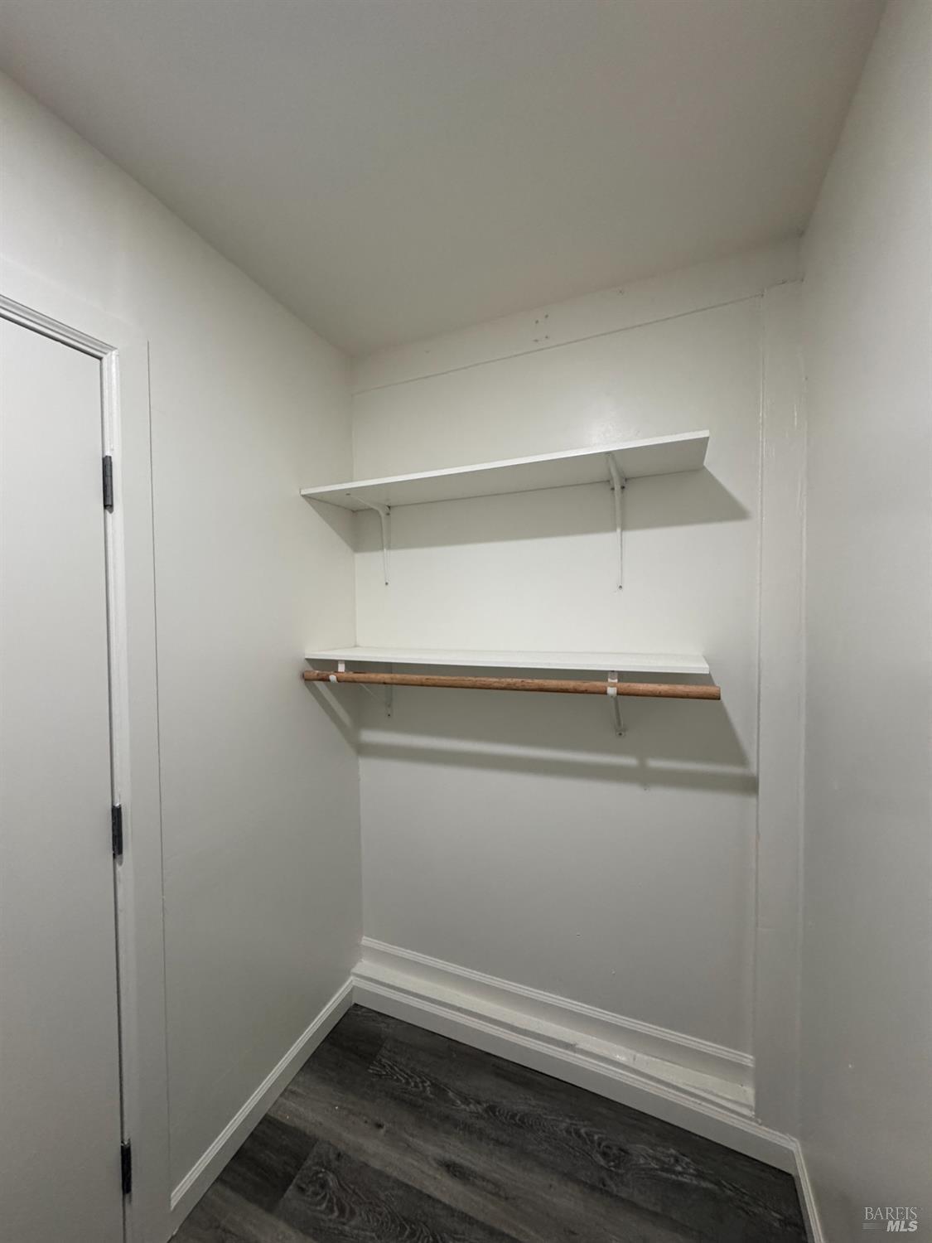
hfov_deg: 85.7
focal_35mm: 14
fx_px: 503
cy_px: 622
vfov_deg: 102.1
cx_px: 466
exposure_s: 1/120
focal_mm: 2.22
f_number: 2.2
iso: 320
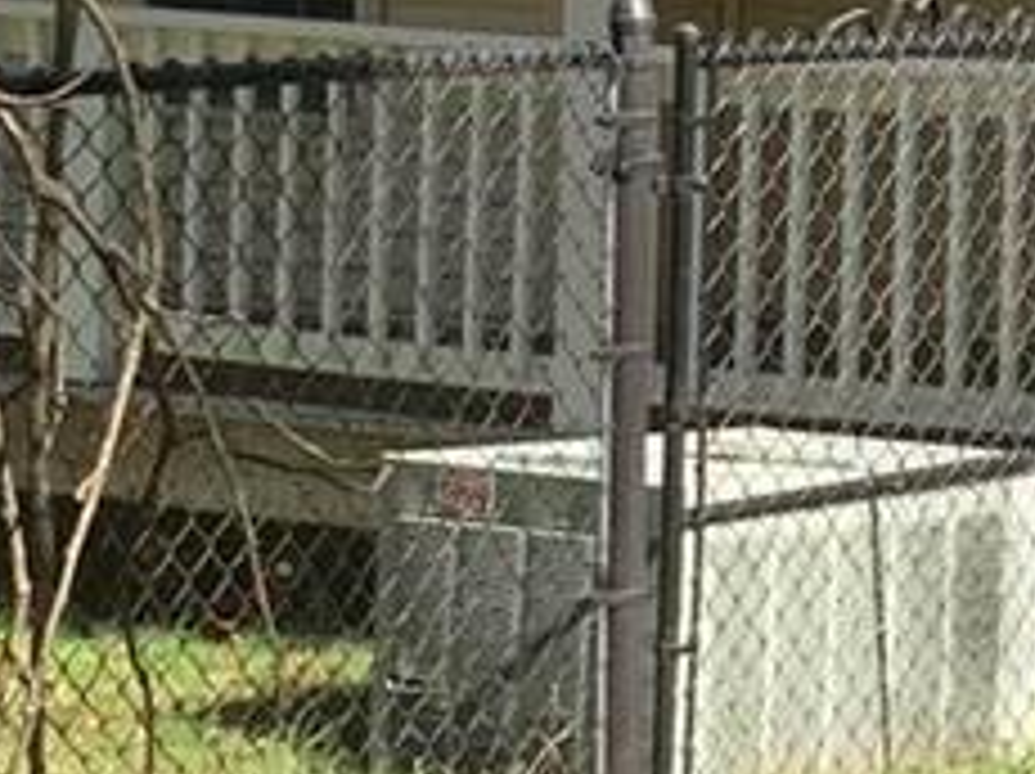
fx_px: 5406
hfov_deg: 10.4
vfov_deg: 8.2
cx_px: 1809
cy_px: 99
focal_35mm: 181
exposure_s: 1/413
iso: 25
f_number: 1.8
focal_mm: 4.25
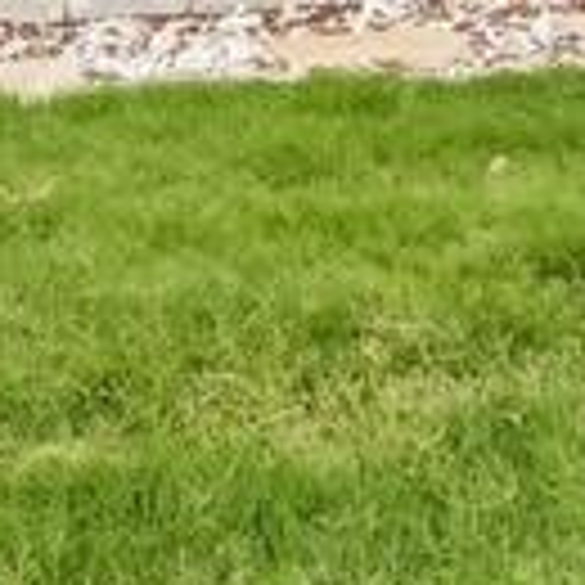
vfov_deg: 15.0
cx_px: 236
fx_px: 1912
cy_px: -486
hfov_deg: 17.4
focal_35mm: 100
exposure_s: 1/320
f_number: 8
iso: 100
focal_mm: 10
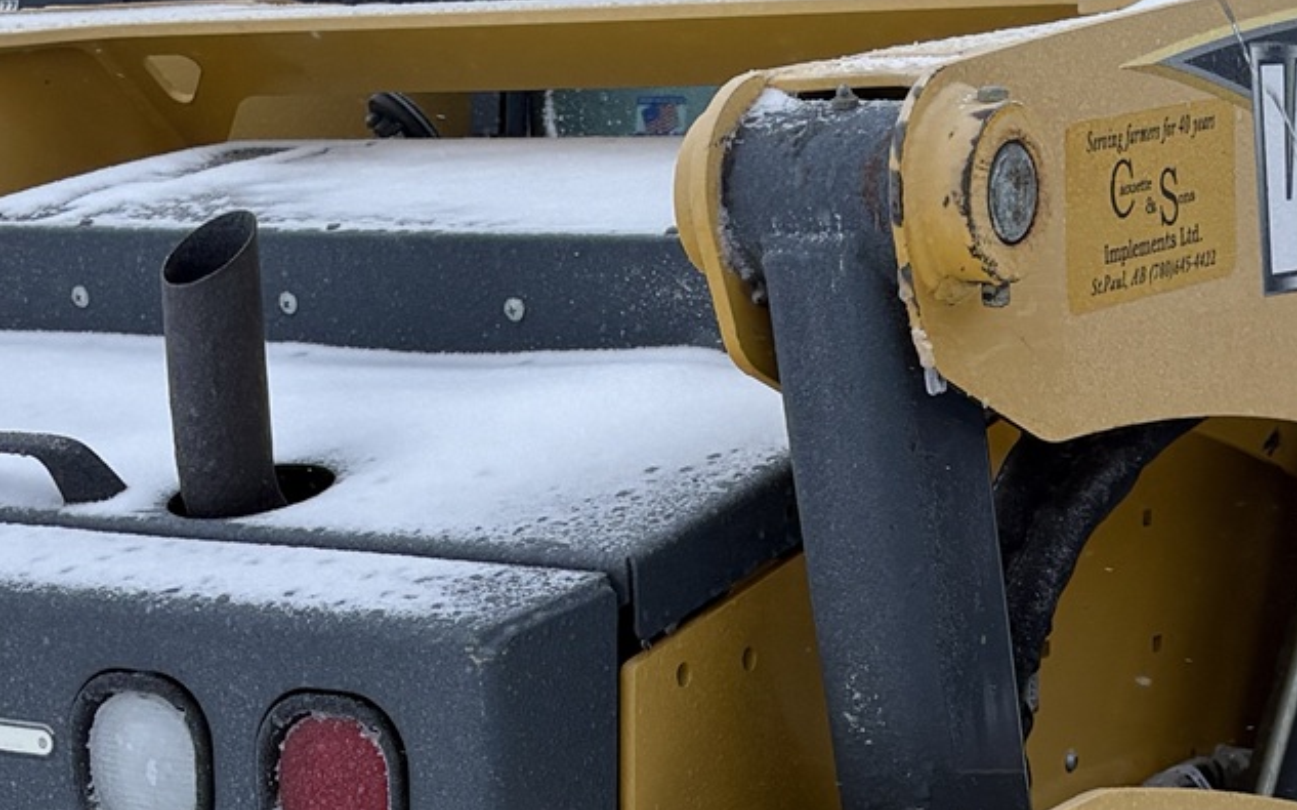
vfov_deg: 12.7
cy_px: 816
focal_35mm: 102
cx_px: 722
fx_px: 3604
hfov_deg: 20.4
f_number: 1.6
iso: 50
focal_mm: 5.96
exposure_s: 1/515
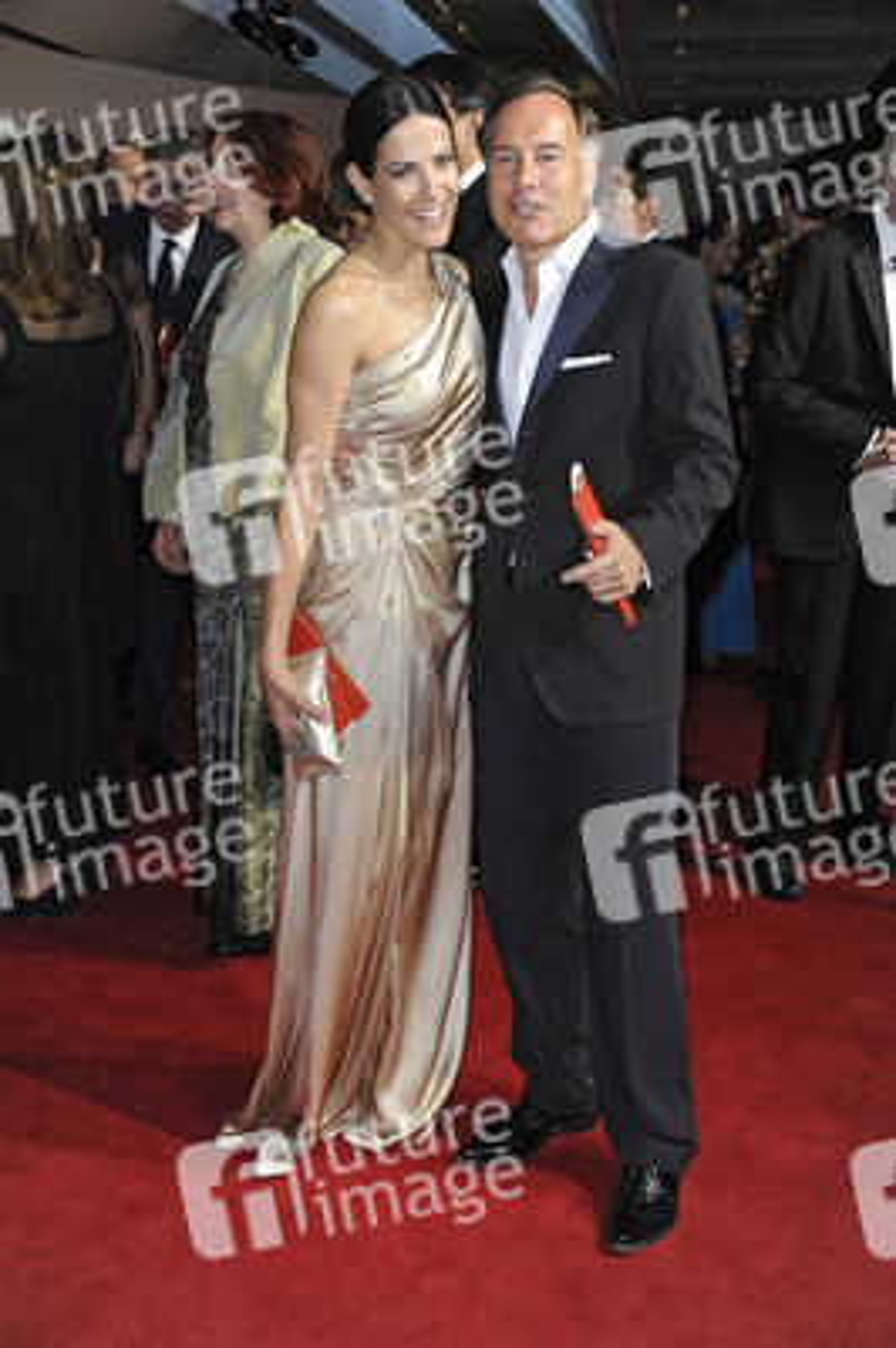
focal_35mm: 55
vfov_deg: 36.3
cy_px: 674
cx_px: 448
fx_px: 2057
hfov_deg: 24.6
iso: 640
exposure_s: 1/160
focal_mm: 55
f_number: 5.6
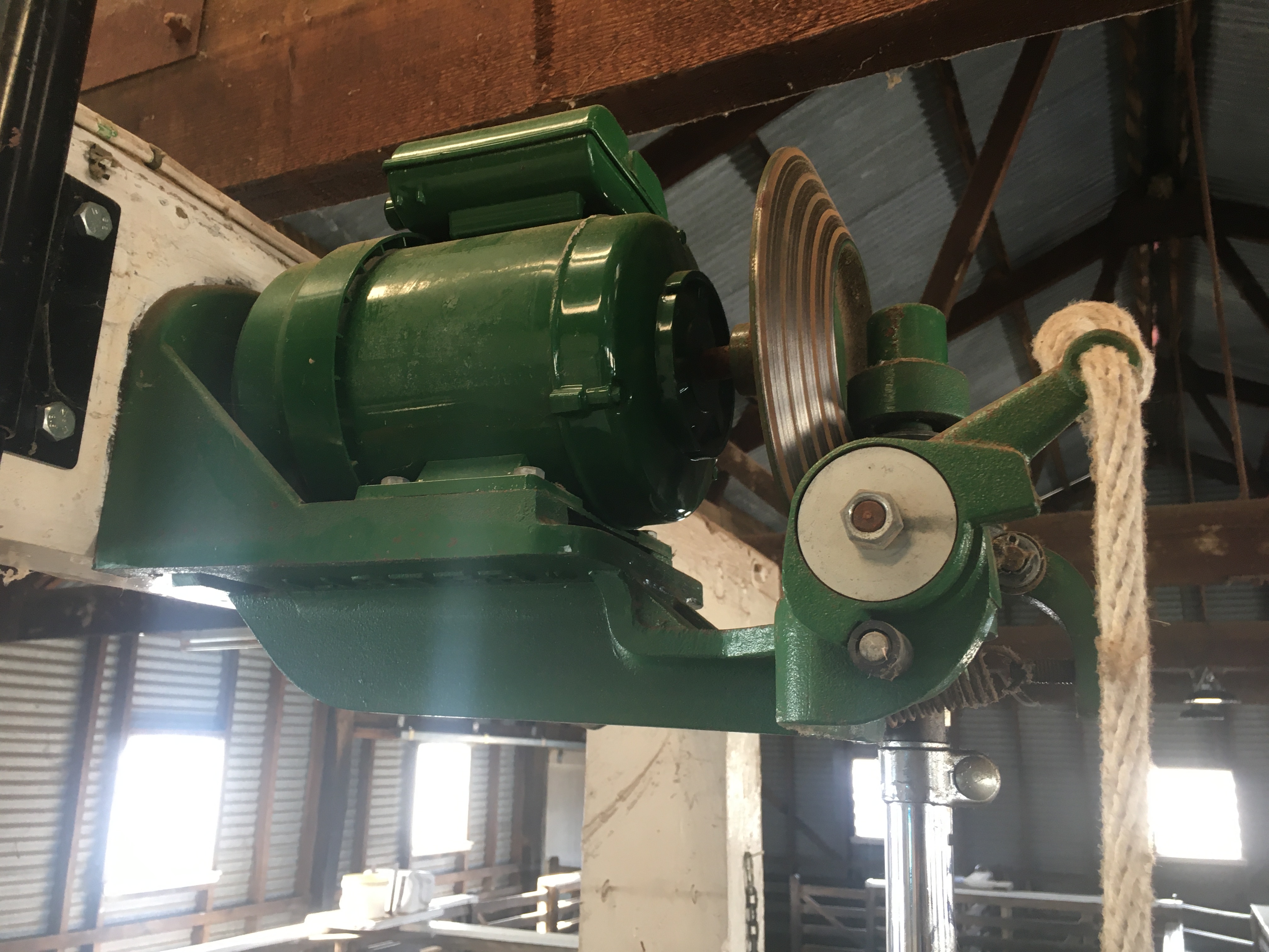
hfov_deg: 61.7
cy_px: 476
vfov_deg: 48.2
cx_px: 634
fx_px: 1063
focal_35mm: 29
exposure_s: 1/33
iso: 80
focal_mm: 4.15
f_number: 2.2
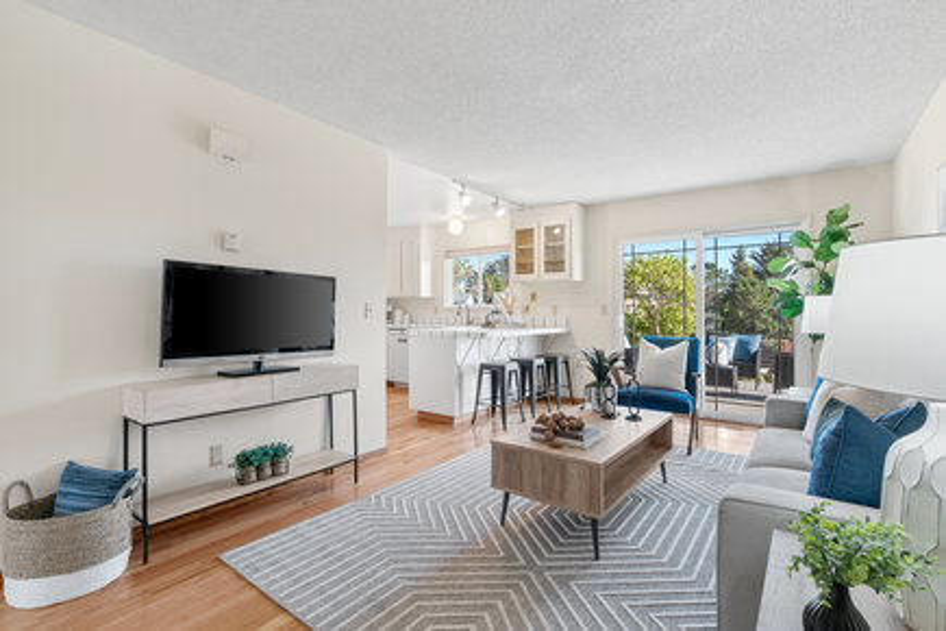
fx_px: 420
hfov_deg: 96.7
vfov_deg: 73.7
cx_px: 473
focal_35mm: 16
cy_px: 316
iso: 400
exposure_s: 1/5
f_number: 9
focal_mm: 16
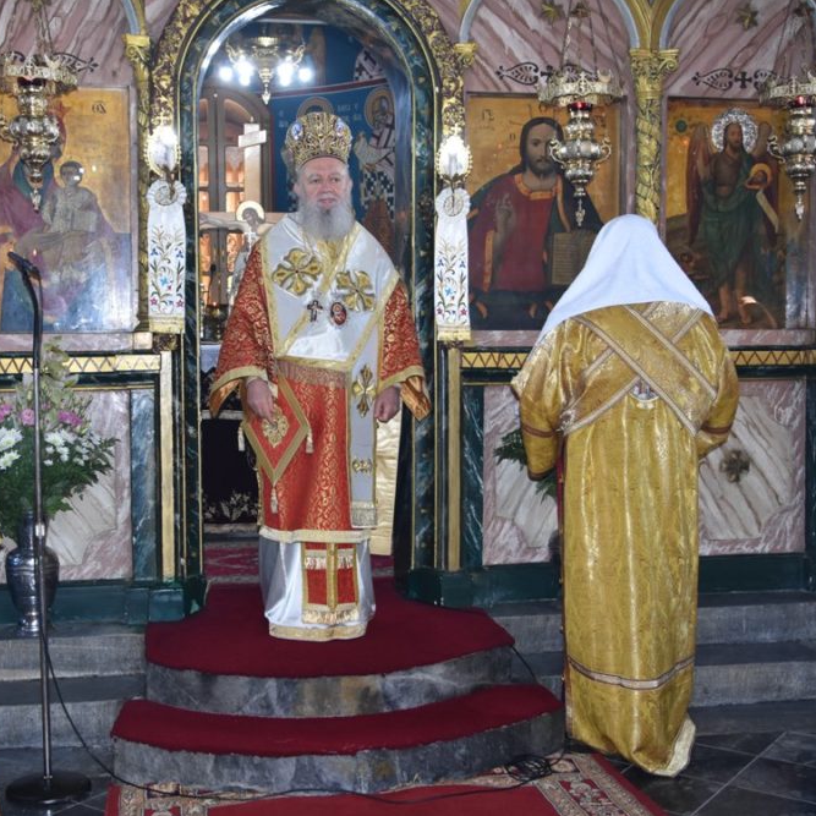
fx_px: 1253
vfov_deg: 36.1
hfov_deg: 36.0
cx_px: 356
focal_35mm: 47
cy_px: 415
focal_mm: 24
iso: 800
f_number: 5
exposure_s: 1/80
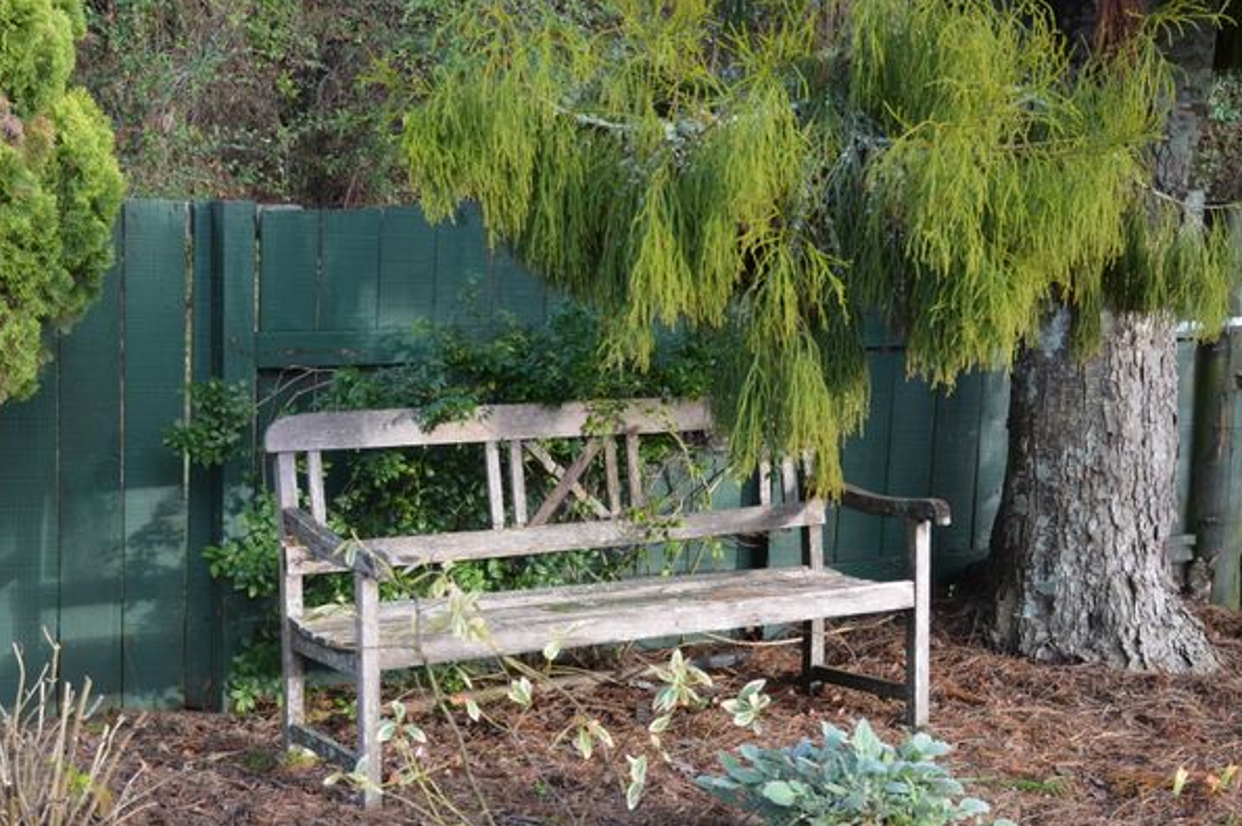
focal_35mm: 62
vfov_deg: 21.9
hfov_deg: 32.4
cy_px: 482
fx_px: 2138
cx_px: 578
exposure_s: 1/125
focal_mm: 32
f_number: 5.6
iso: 400
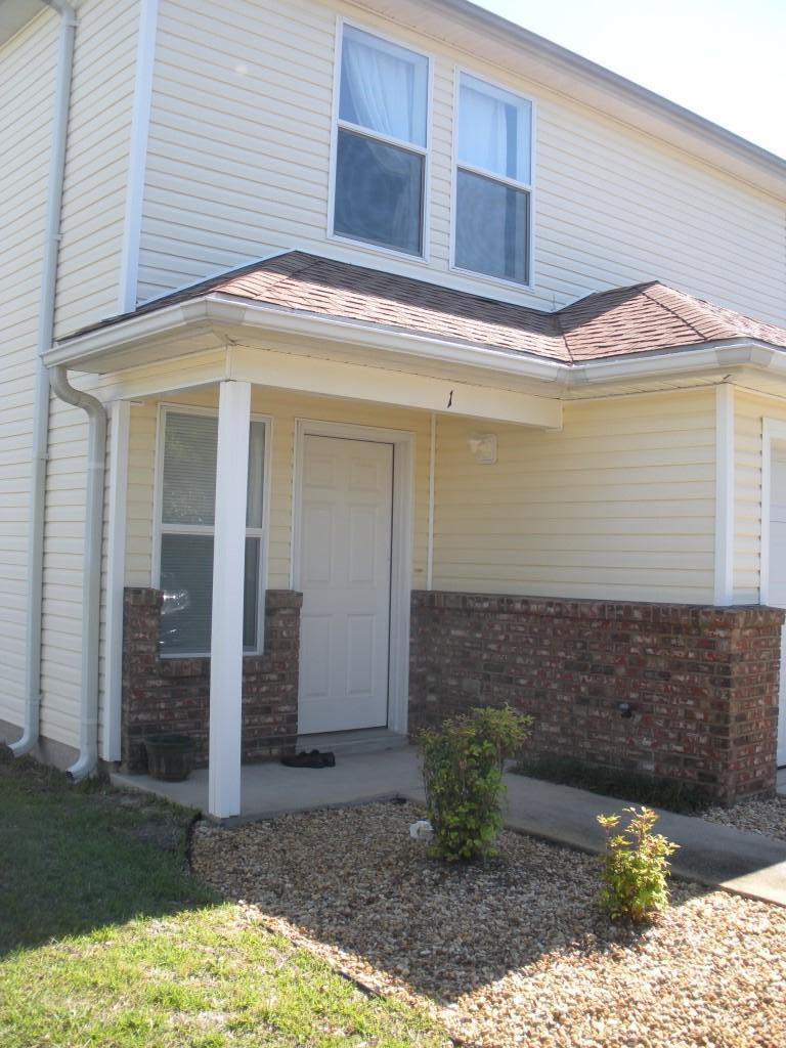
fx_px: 1090
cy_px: 524
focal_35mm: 36
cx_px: 393
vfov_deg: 51.4
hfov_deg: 39.7
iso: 64
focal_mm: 6.3
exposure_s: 1/166
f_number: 3.5
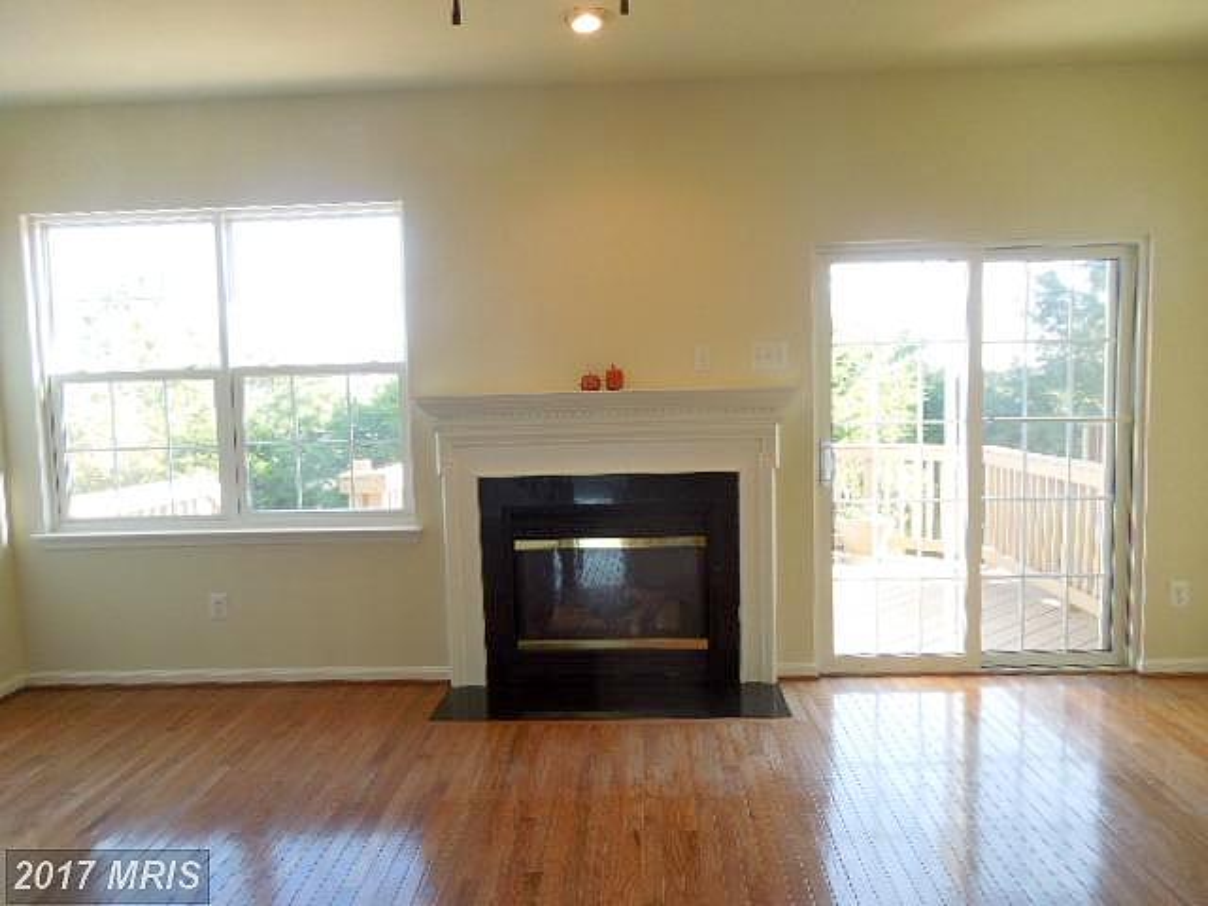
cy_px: 453
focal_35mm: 25
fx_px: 872
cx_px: 604
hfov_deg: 69.4
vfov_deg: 54.9
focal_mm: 4.5
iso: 110
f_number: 3.3
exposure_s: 1/30
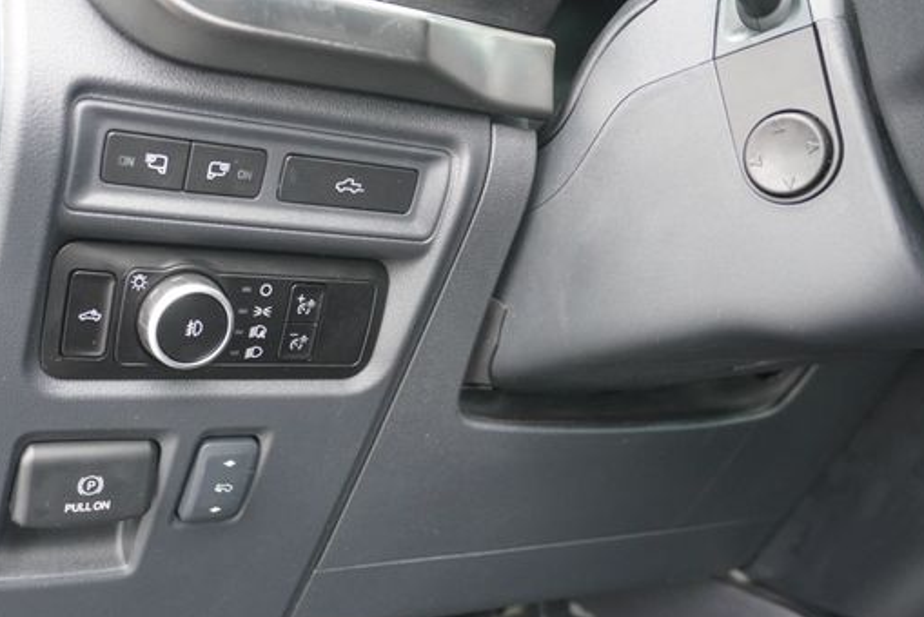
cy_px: 357
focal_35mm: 40
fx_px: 1018
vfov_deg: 33.7
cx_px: 369
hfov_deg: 48.5
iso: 1600
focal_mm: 21
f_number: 4
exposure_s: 1/60
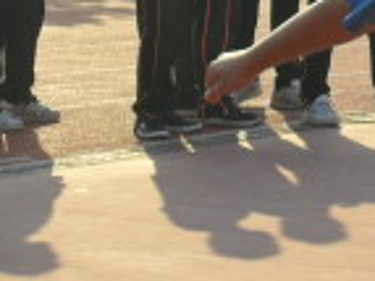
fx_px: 3388
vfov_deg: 4.7
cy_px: -8
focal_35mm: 313
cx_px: 569
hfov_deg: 6.3
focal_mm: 12.3
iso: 100
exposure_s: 1/500
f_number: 4
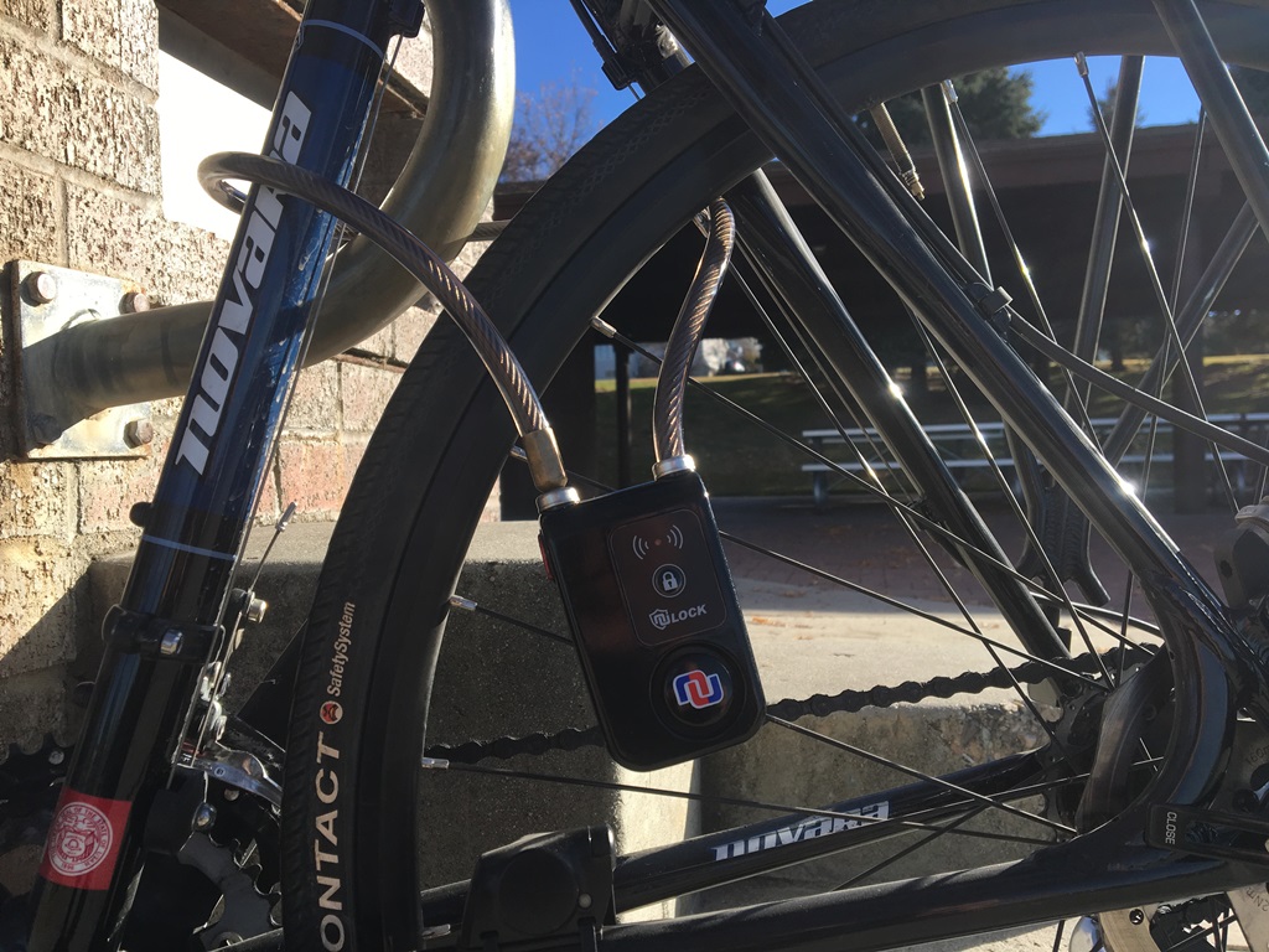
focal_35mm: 29
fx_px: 1063
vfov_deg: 48.2
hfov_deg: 61.7
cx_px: 634
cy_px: 476
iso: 25
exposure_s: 1/699
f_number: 2.2
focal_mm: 4.15
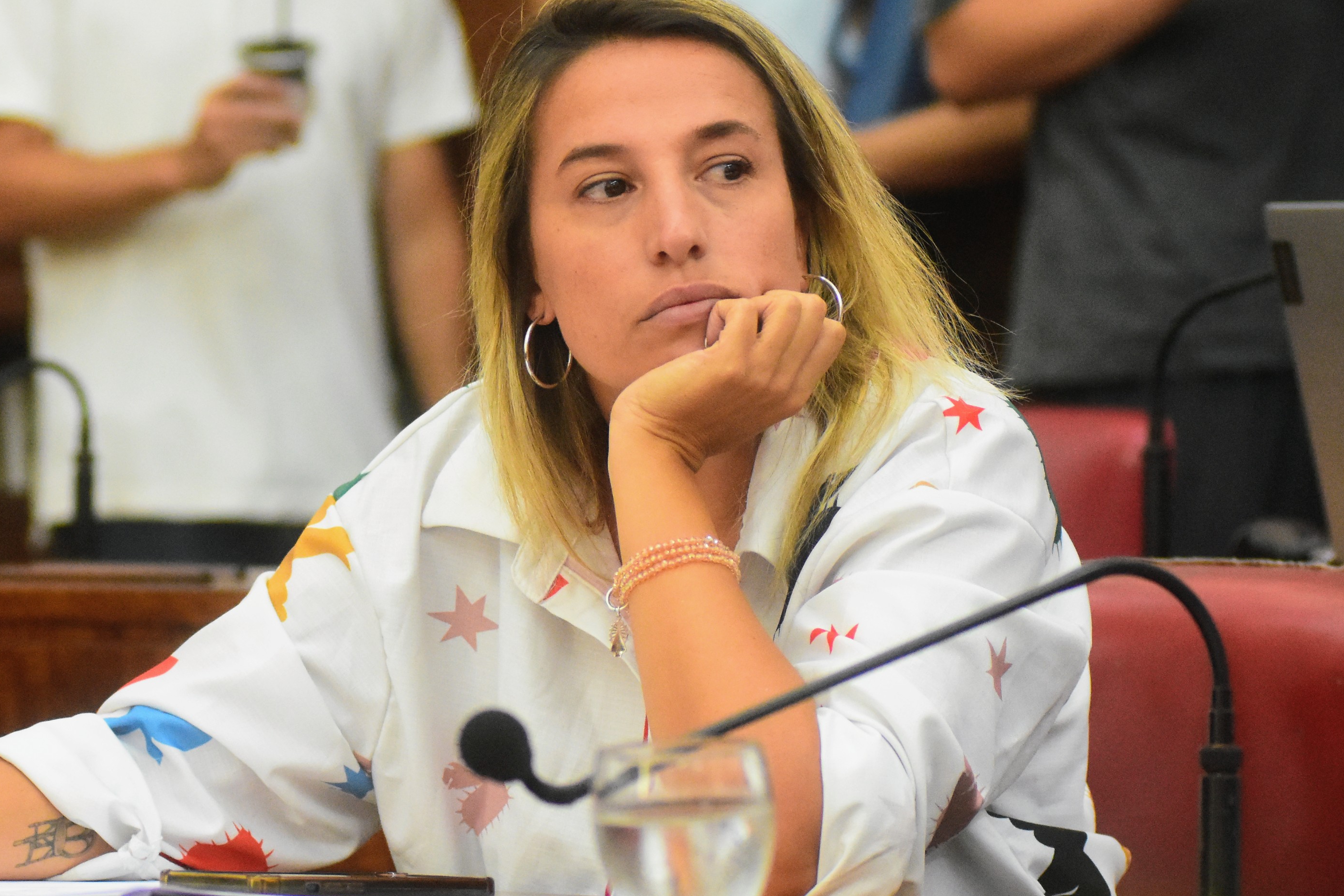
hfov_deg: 9.9
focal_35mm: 207
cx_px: 456
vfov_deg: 6.6
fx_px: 7727
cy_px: 479
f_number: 4
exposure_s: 1/400
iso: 4000
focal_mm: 92
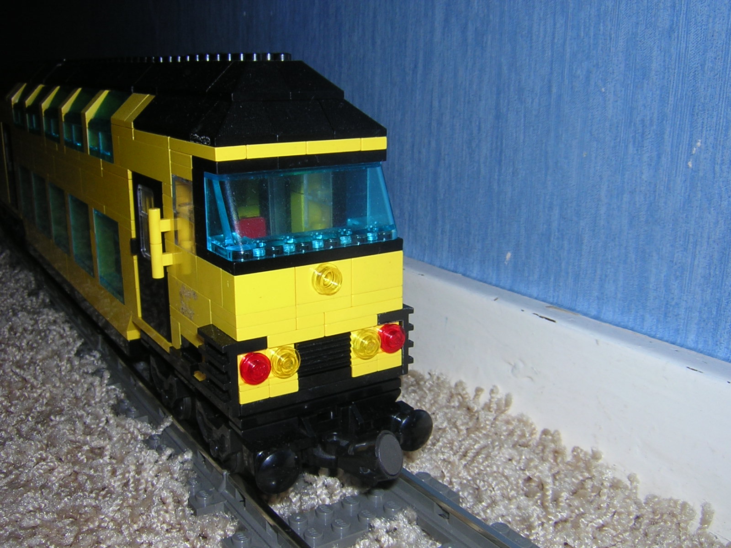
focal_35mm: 36
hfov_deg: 51.4
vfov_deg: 39.7
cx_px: 366
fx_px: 760
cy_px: 274
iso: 100
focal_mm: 4.7
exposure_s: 1/60.1
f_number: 5.2
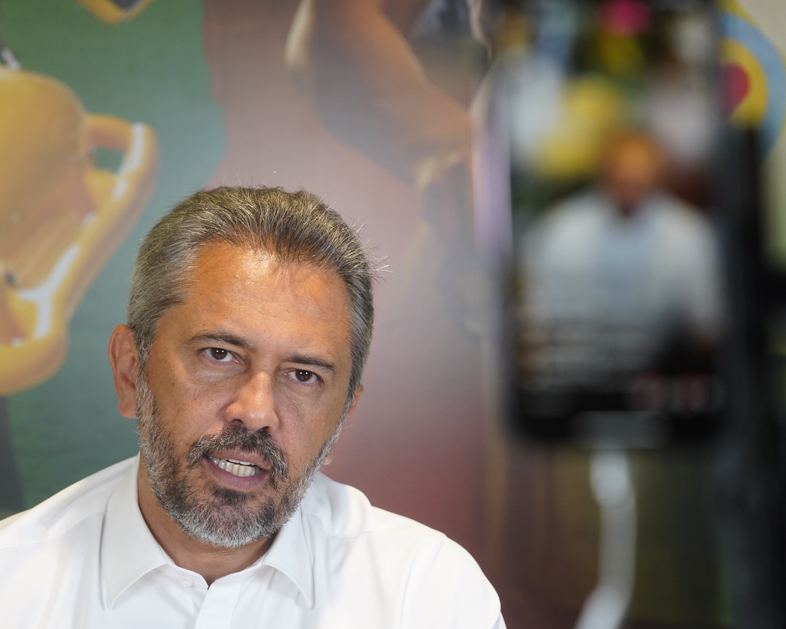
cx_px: 352
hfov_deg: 14.9
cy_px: 315
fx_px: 3001
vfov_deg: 12.0
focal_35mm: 129
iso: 1600
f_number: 5
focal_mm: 114
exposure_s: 1/160
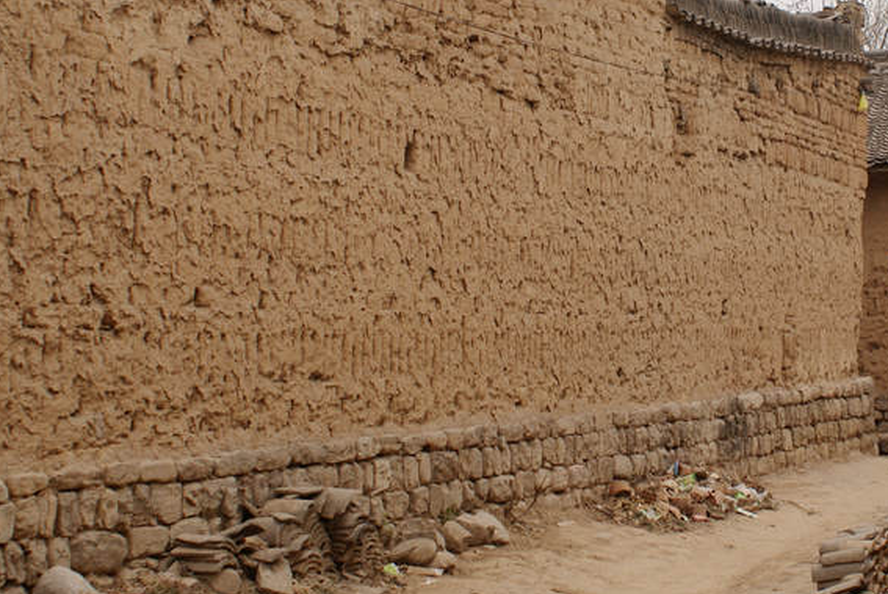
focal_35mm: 72
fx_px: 1777
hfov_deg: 27.4
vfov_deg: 18.9
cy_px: 171
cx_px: 727
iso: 100
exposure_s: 1/80
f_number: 7.1
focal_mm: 26
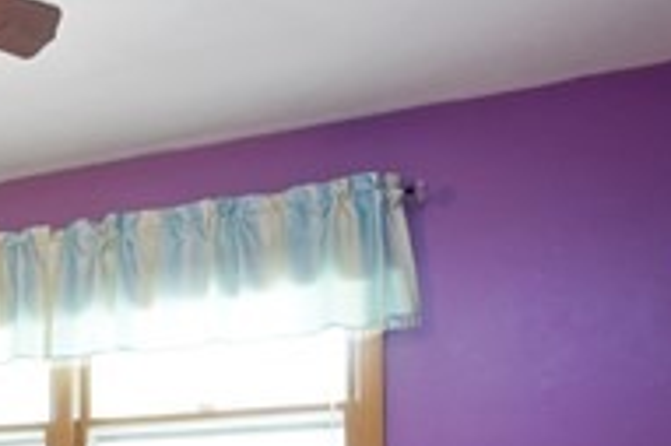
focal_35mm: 57
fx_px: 1061
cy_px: 630
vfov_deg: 20.9
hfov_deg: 31.0
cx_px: -77
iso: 400
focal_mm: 17
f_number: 9
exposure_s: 1/3
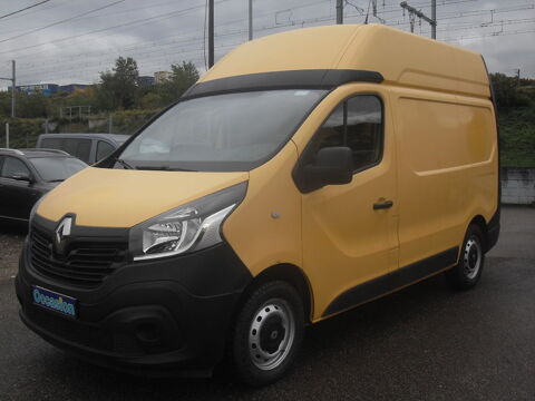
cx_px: 268
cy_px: 200
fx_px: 572
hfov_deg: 50.1
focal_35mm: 37
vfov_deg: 38.7
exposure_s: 1/250
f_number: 2.8
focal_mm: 6.3
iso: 80
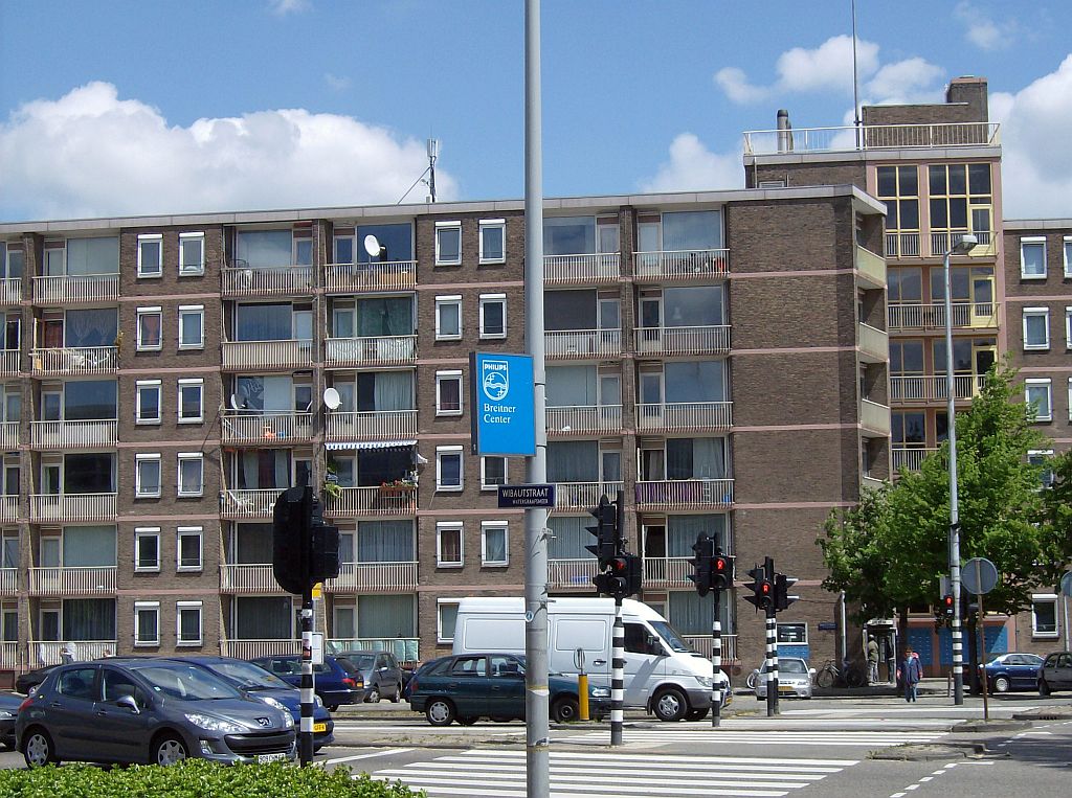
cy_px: 399
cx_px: 536
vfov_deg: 20.9
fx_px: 2163
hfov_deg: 27.8
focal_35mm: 70
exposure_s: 1/487
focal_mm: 11.6
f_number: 6.2
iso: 100
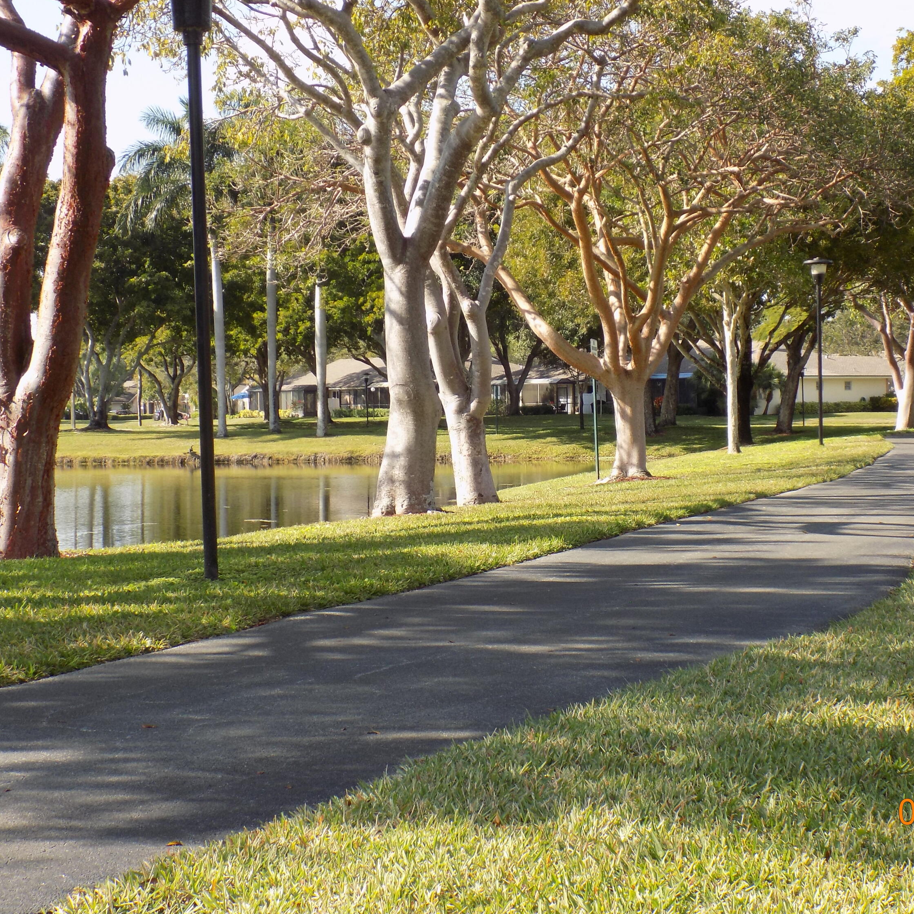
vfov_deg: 24.7
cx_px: 548
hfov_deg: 24.6
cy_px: 459
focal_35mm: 70
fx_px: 2091
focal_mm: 10.5
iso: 80
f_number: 4
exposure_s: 1/250
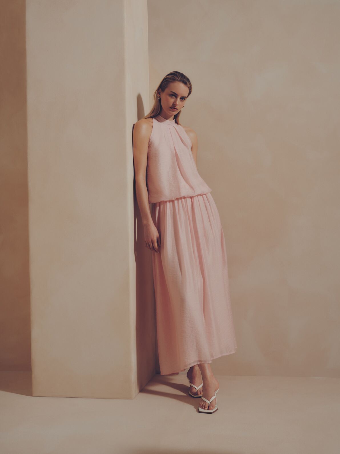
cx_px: 170
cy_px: 227
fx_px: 589
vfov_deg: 42.1
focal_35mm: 45
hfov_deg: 32.2
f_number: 8
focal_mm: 56.5
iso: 500
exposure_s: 1/250
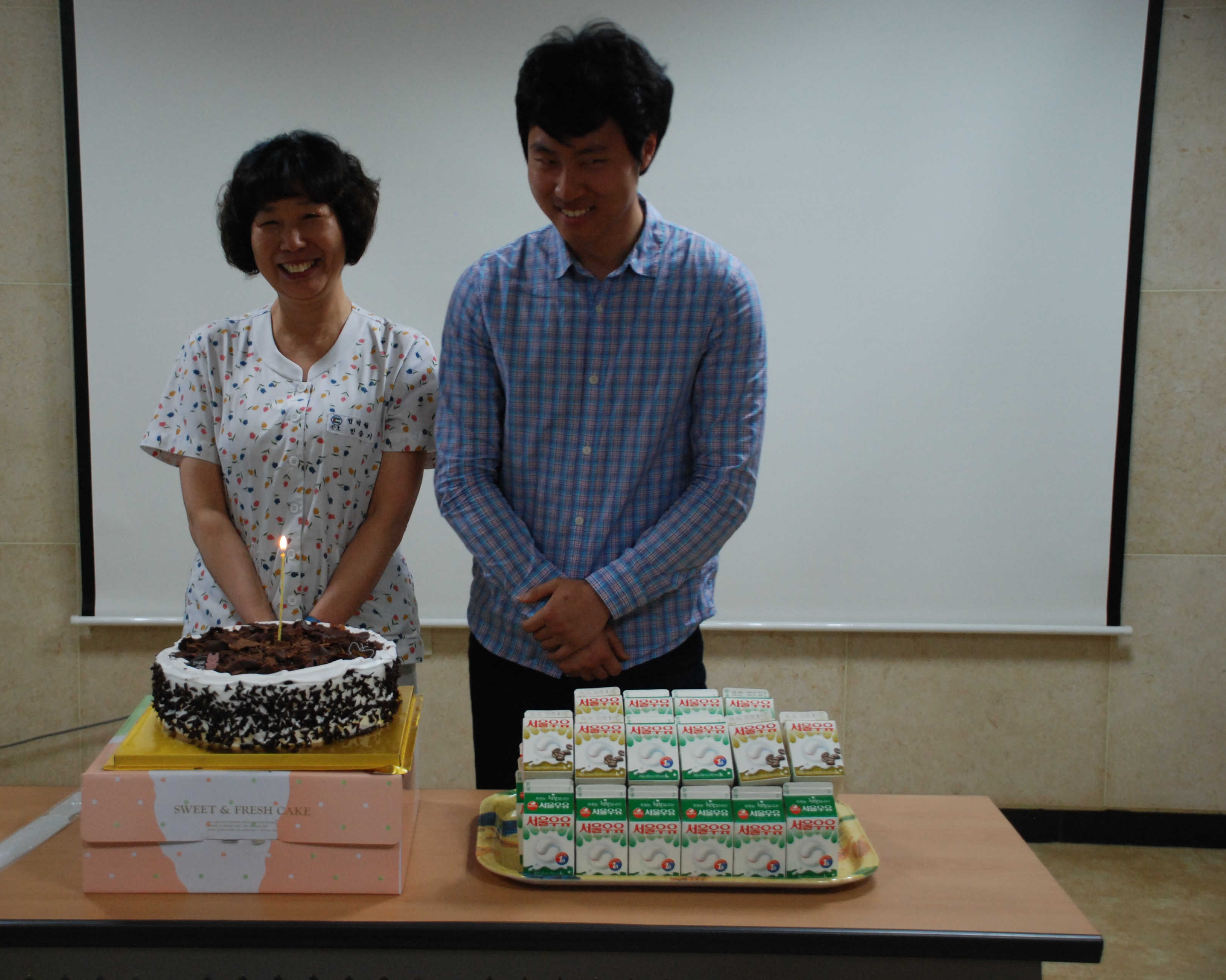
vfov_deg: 28.8
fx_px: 1907
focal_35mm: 53
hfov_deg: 35.5
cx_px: 496
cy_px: 487
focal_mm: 31
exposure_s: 1/80
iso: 800
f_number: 4.5
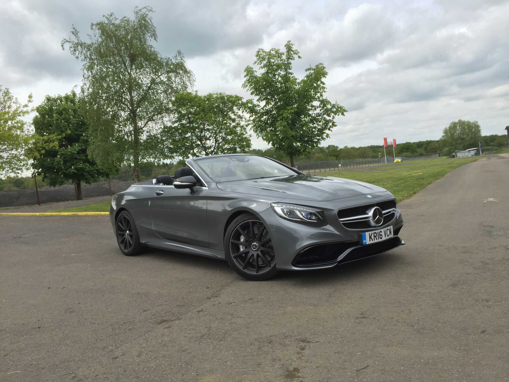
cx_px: 254
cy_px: 191
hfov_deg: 61.7
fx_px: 426
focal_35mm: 29
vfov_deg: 48.2
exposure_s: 1/1412
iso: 32
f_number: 2.2
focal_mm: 4.15
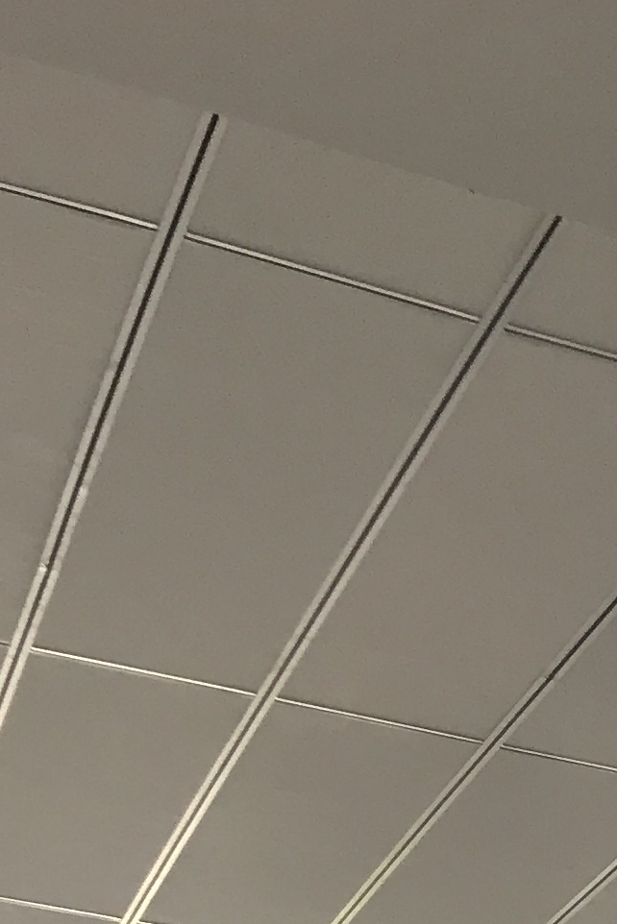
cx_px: 1229
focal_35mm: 122
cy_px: 1901
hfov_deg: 10.4
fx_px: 3134
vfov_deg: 13.9
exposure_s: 1/50
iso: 25
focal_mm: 3.99
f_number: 1.8
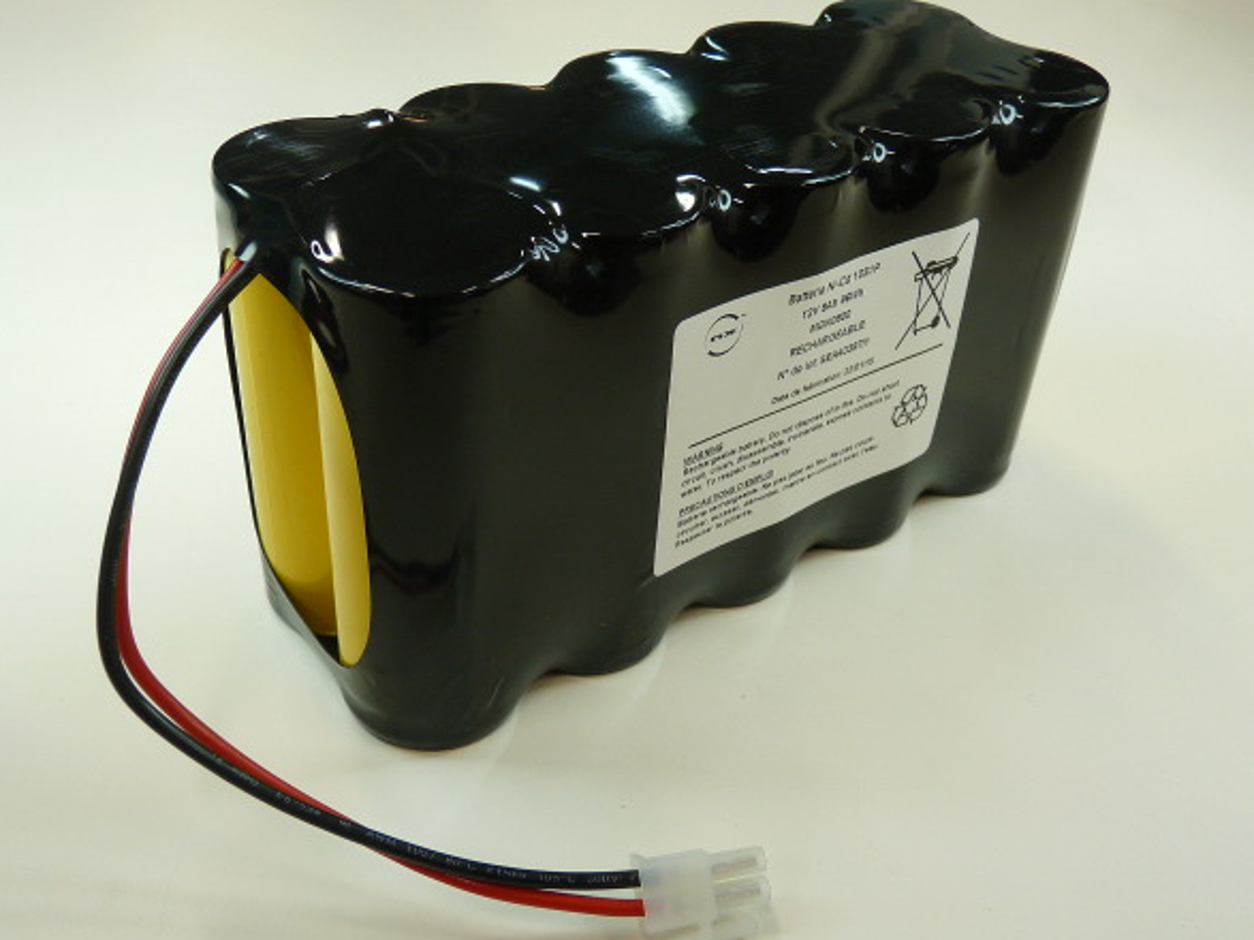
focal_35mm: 36
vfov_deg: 39.6
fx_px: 1304
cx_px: 600
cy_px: 468
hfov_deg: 51.3
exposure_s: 1/40
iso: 100
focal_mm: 4.8
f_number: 2.8
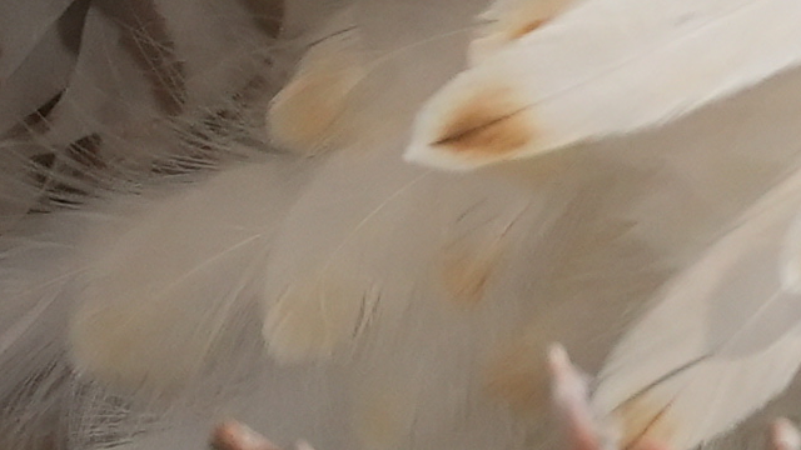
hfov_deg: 2.3
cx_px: 936
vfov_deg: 1.3
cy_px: -259
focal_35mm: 931
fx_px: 19774
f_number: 4
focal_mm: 134
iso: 2500
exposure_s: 1/160
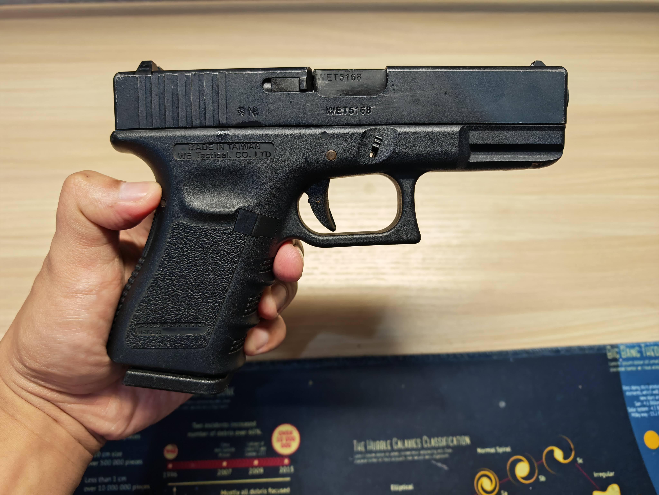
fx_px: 457
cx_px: 330
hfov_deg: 71.6
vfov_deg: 56.8
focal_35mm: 24
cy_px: 248
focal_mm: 6.83
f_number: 2
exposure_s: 1/100
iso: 160
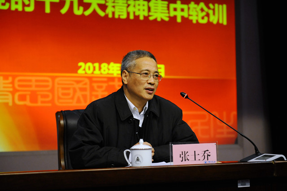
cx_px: 144
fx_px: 558
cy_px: 96
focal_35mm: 70
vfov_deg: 19.4
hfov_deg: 28.9
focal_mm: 70
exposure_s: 1/125
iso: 2000
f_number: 2.8
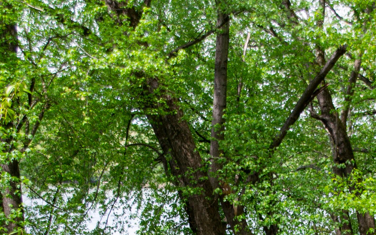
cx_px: 278
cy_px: 342
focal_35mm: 116
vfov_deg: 10.9
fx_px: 1189
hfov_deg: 17.9
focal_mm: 26
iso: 100
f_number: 3.8
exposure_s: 1/400
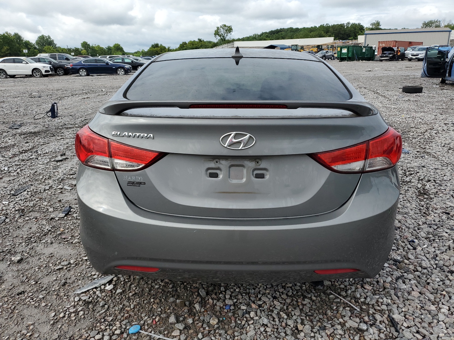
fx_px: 341
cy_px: 170
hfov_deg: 67.3
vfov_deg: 53.1
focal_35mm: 26
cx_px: 227
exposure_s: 1/2000
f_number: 1.5
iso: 50
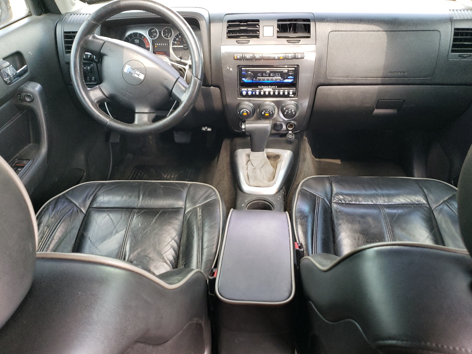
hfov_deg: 65.3
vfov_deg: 51.4
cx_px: 241
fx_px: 368
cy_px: 176
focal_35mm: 27
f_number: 1.5
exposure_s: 1/60.2
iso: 148
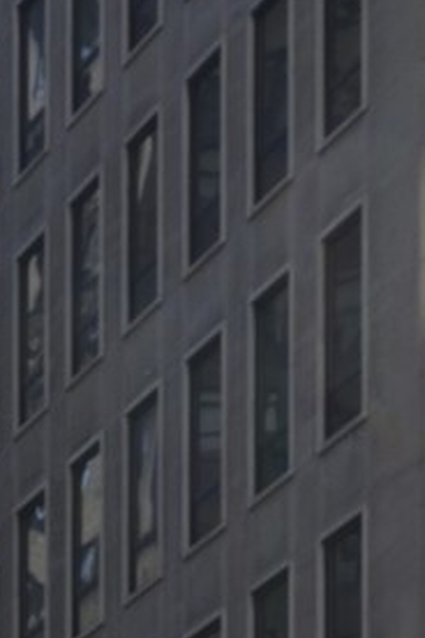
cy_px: 1706
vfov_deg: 8.3
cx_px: -536
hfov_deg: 6.0
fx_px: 3896
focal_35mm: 220
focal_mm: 38
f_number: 9
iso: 400
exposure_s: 1/320
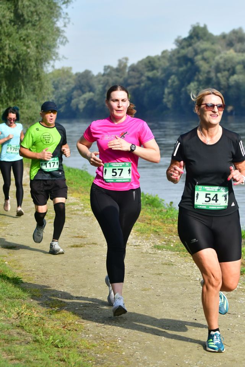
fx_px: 1071
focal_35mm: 105
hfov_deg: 13.1
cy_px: 184
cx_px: 122
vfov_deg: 19.4
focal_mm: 70
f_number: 4.5
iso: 800
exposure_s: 1/5000
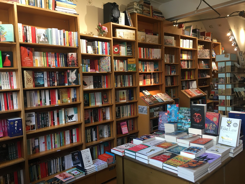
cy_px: 92
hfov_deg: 61.7
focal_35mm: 29
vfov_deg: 48.2
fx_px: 205
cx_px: 122
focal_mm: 4.15
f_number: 2.2
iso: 50
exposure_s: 1/33
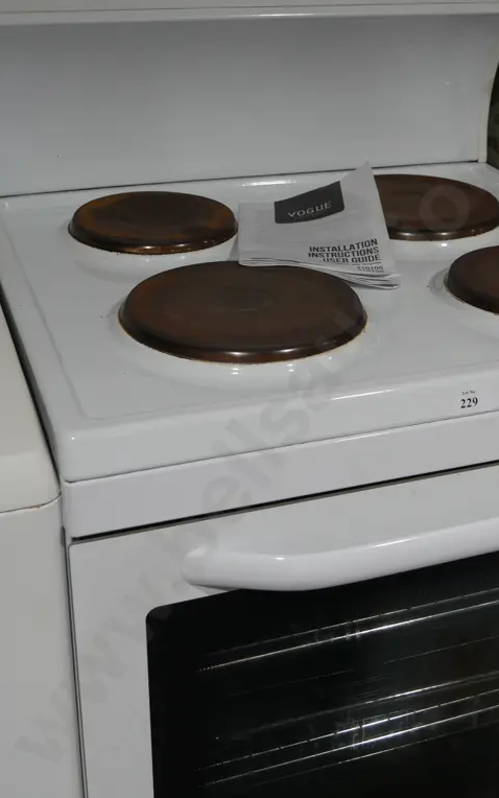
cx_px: 350
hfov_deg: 23.8
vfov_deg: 37.4
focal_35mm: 54
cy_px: 333
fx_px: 1174
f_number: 4.1
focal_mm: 19
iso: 200
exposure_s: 1/60
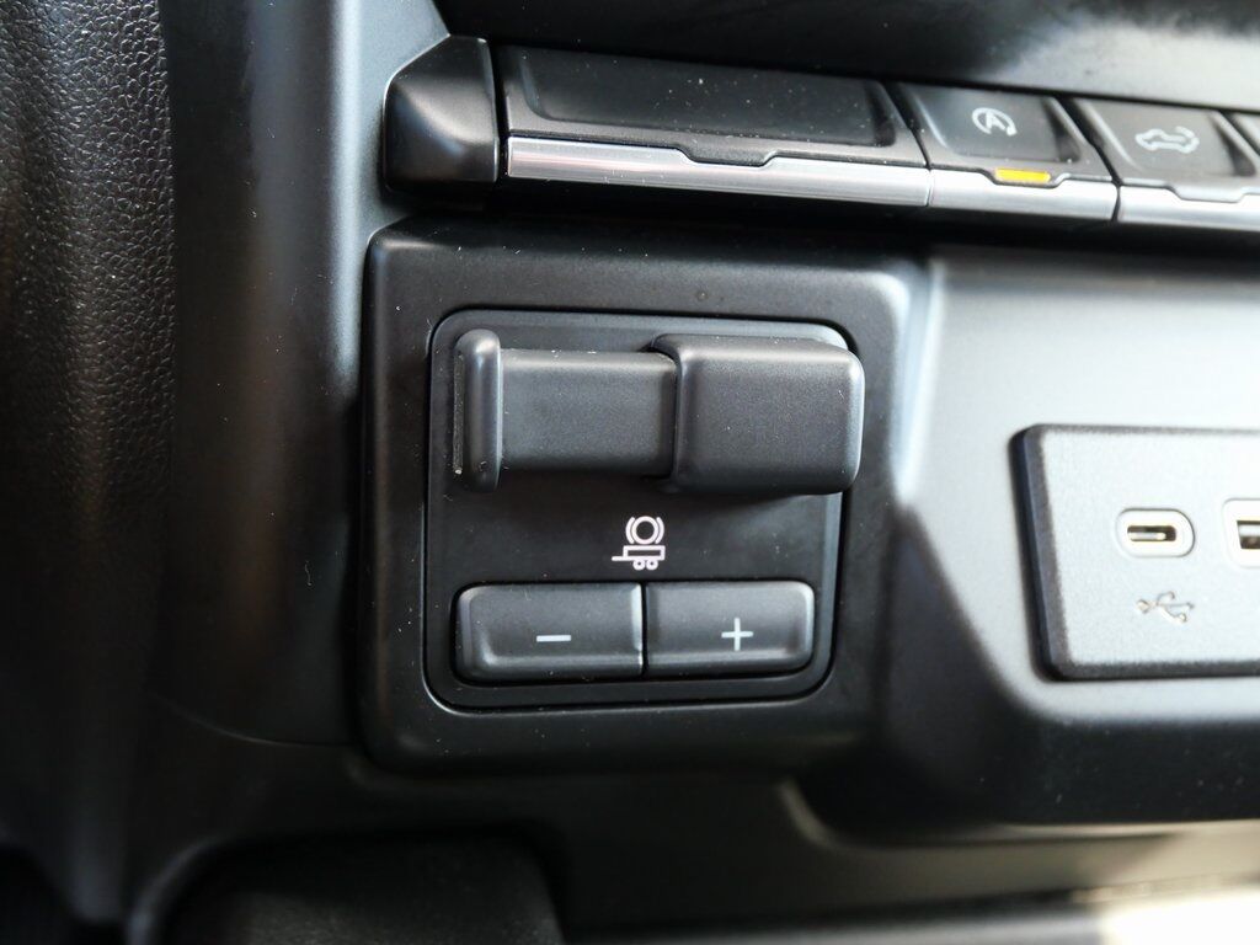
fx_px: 1092
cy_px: 472
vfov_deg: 46.8
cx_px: 630
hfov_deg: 60.0
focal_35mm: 30
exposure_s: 1/60
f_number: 3.8
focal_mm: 15
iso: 1600
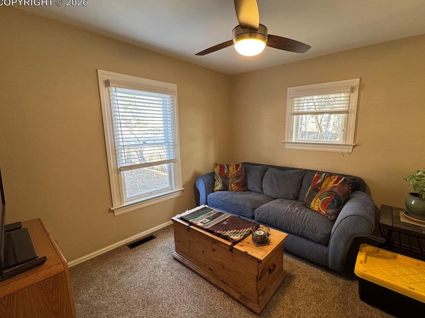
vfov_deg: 78.0
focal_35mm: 16
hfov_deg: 94.1
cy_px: 161
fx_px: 196
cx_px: 238
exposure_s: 1/120
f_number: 2.2
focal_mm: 2.22
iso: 250
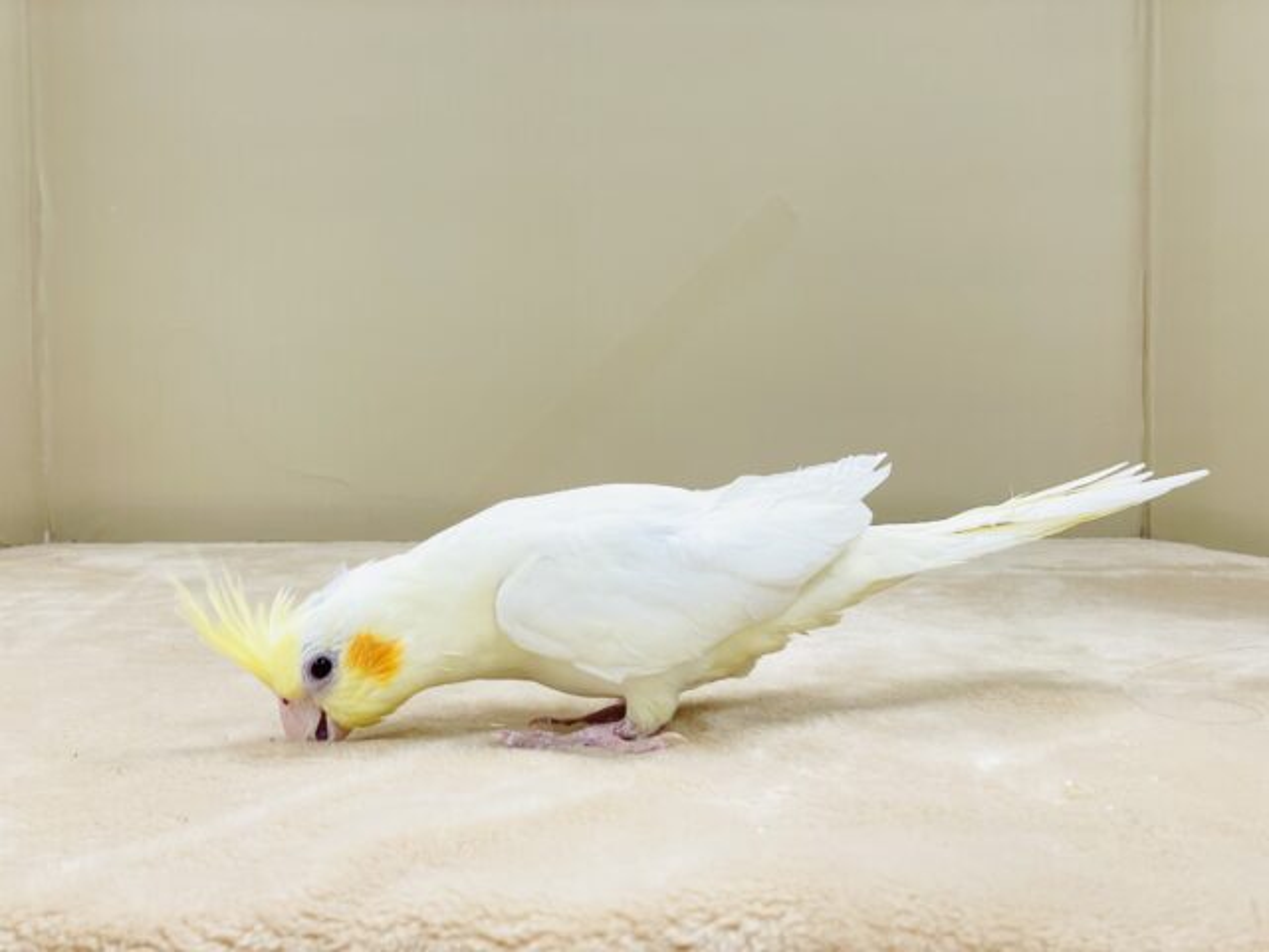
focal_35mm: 52
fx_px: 1906
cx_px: 634
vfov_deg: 28.0
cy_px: 476
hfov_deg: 36.8
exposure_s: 1/99
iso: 80
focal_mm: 6
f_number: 2
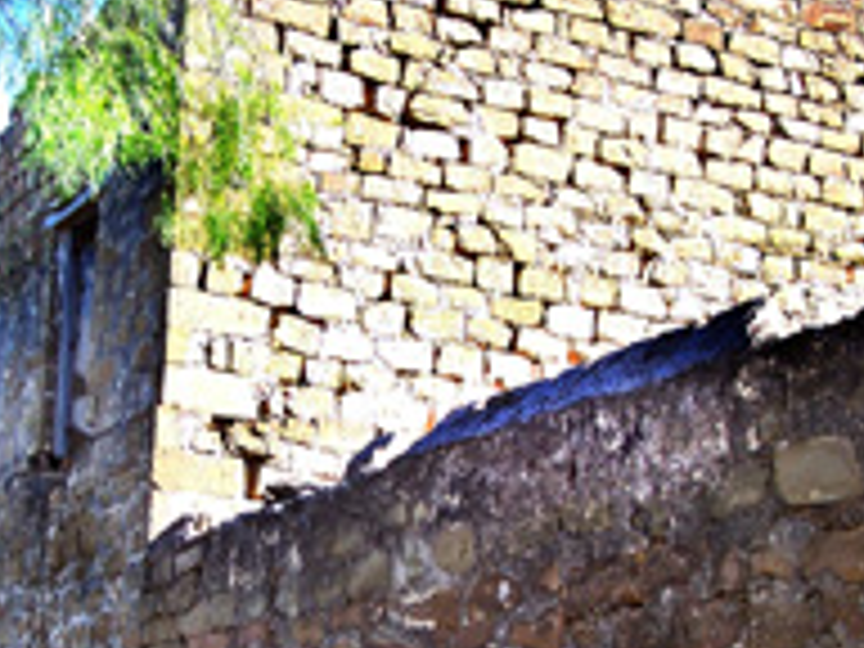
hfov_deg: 24.7
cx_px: 342
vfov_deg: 18.5
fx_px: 1972
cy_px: 522
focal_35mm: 79
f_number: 2.8
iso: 80
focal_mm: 6.3
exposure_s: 1/200
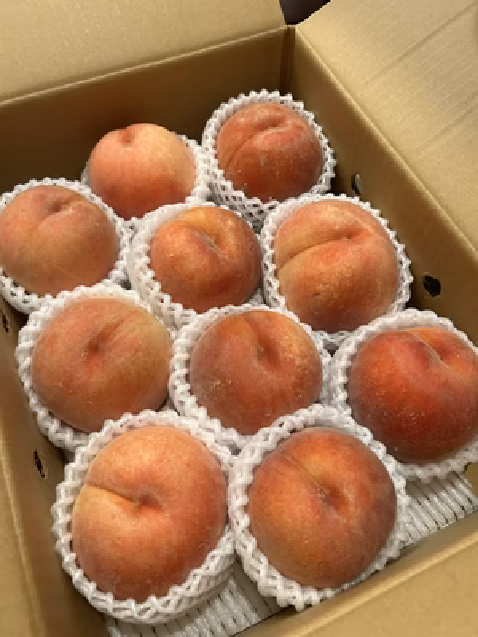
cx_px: 239
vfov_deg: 67.3
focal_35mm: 26
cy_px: 318
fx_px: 479
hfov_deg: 53.1
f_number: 1.5
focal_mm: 5.7
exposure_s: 1/50
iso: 200
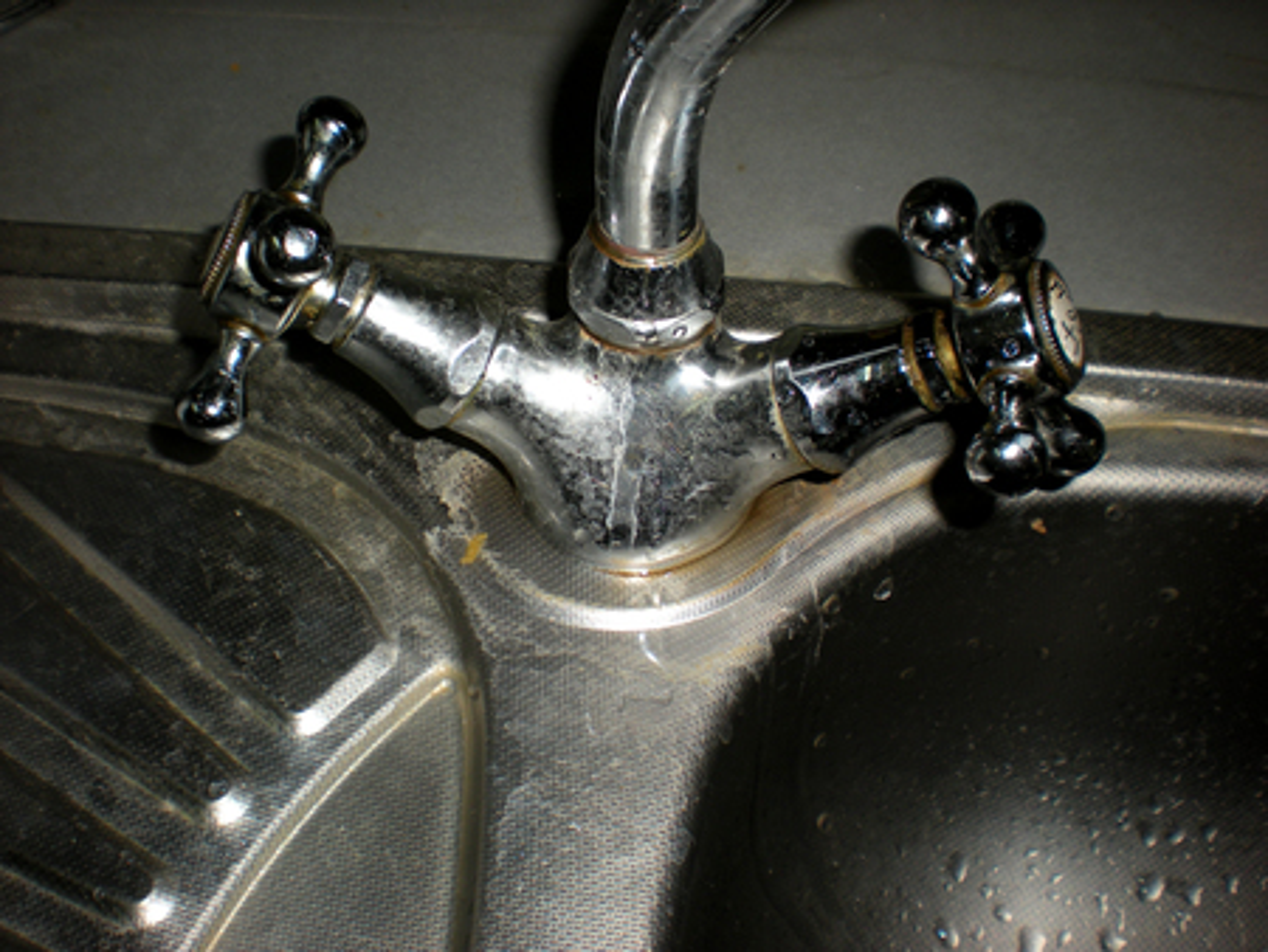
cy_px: 476
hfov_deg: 49.0
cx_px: 634
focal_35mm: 38
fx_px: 1393
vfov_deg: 37.8
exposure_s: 1/60
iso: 64
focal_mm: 6.3
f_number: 4.6
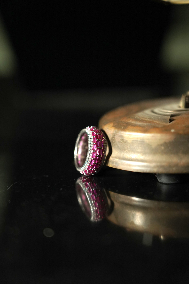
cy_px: 142
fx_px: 827
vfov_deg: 19.5
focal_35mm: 105
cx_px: 94
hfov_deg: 13.0
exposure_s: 1/160
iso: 4000
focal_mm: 105
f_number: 4
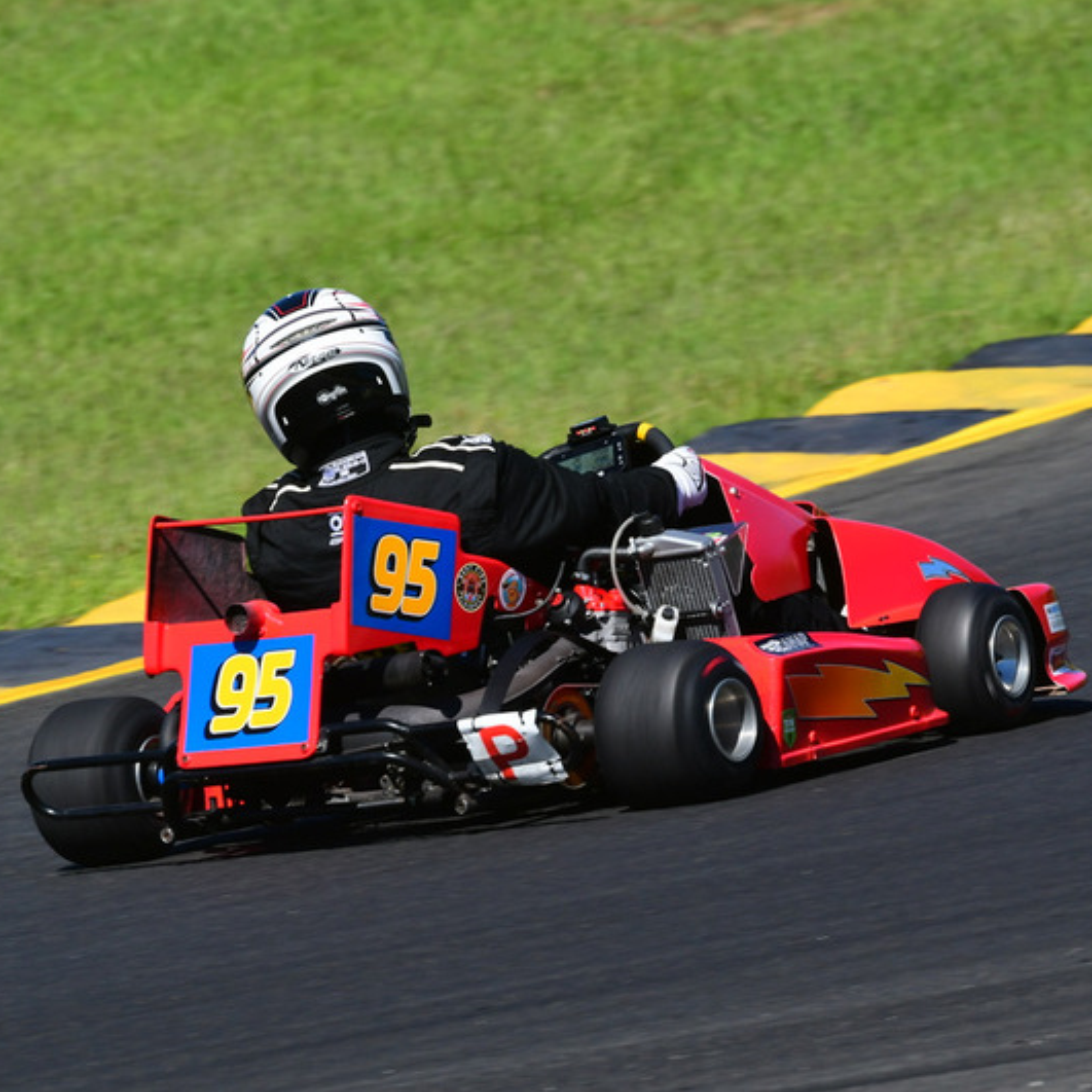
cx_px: 596
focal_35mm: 557
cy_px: 545
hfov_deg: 3.1
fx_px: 19880
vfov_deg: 3.1
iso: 500
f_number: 13
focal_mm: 290
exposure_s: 1/640
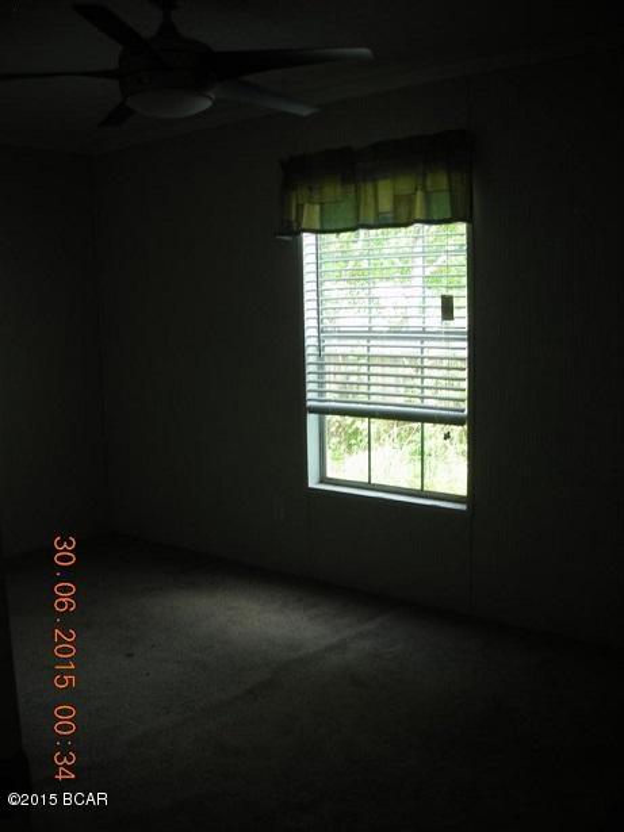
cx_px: 312
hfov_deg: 40.7
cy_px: 416
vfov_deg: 52.6
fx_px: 842
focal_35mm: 35
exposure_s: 1/36.7
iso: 50
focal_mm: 5.8
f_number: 3
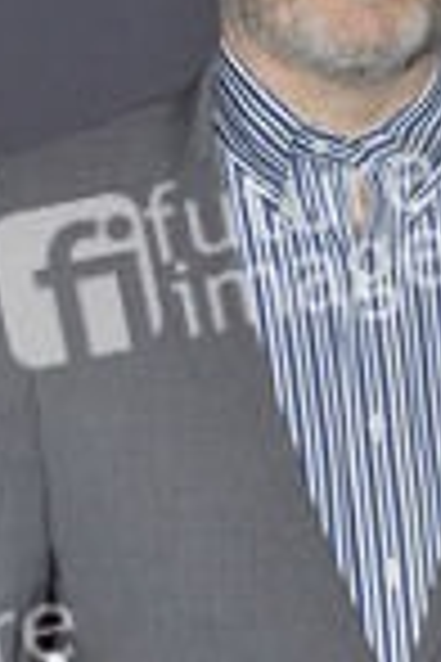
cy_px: 486
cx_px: 353
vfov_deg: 10.8
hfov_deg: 7.2
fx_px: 3491
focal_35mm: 190
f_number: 5.6
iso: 250
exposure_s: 1/250
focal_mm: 70
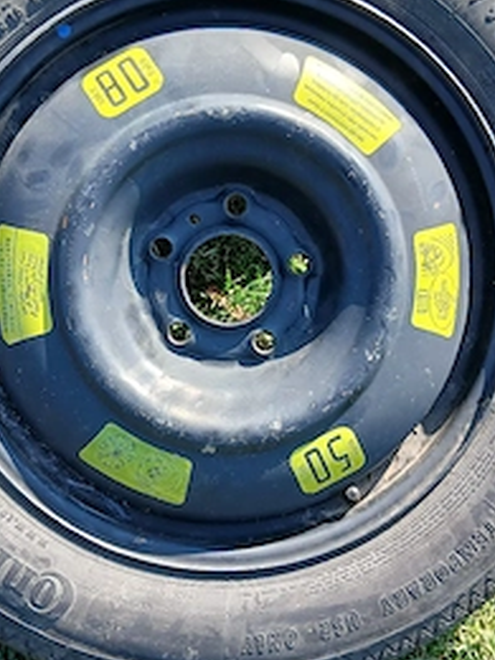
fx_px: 763
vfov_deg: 46.8
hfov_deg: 35.9
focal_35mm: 40
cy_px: 330
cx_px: 221
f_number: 1.8
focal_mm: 3.98
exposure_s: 1/110
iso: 20
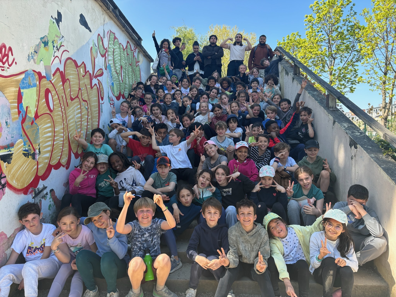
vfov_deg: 53.1
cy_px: 148
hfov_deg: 67.3
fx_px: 297
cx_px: 198
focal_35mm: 26
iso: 50
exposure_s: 1/604
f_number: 1.6
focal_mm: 5.96
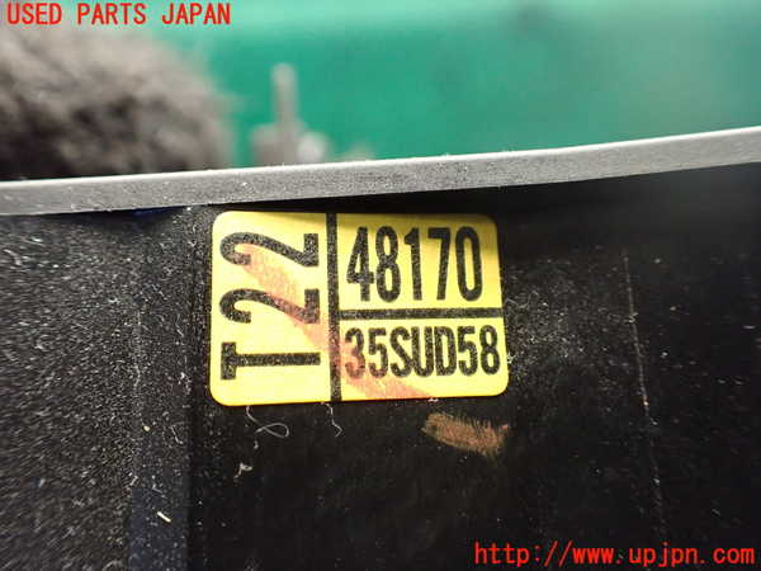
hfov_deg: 60.0
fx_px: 660
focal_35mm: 30
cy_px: 286
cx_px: 380
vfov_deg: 46.8
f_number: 2.3
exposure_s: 1/125
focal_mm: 5.4
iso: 800
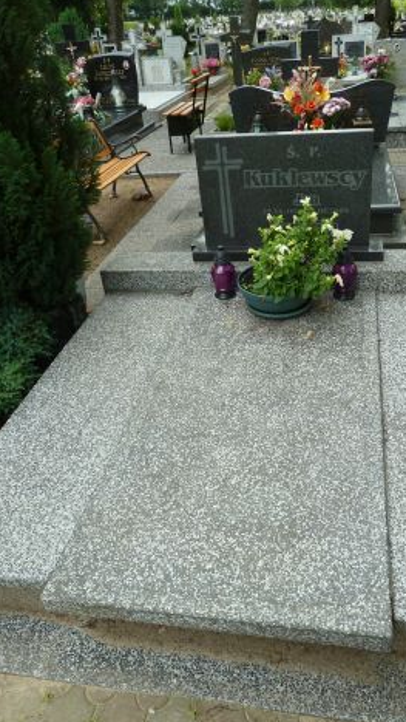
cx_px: 247
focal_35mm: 28
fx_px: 535
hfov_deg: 41.3
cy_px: 363
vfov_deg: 67.9
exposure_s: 1/125
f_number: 4
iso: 80
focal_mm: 4.1
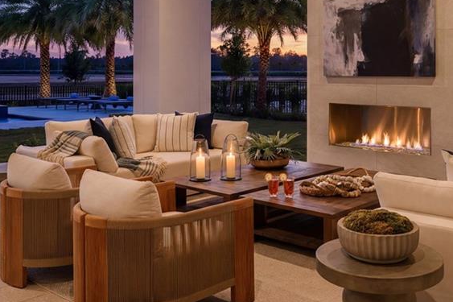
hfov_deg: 47.1
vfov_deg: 31.9
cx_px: 282
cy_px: 63
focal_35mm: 41
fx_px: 515
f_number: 8
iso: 100
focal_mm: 22.5
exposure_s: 1/200
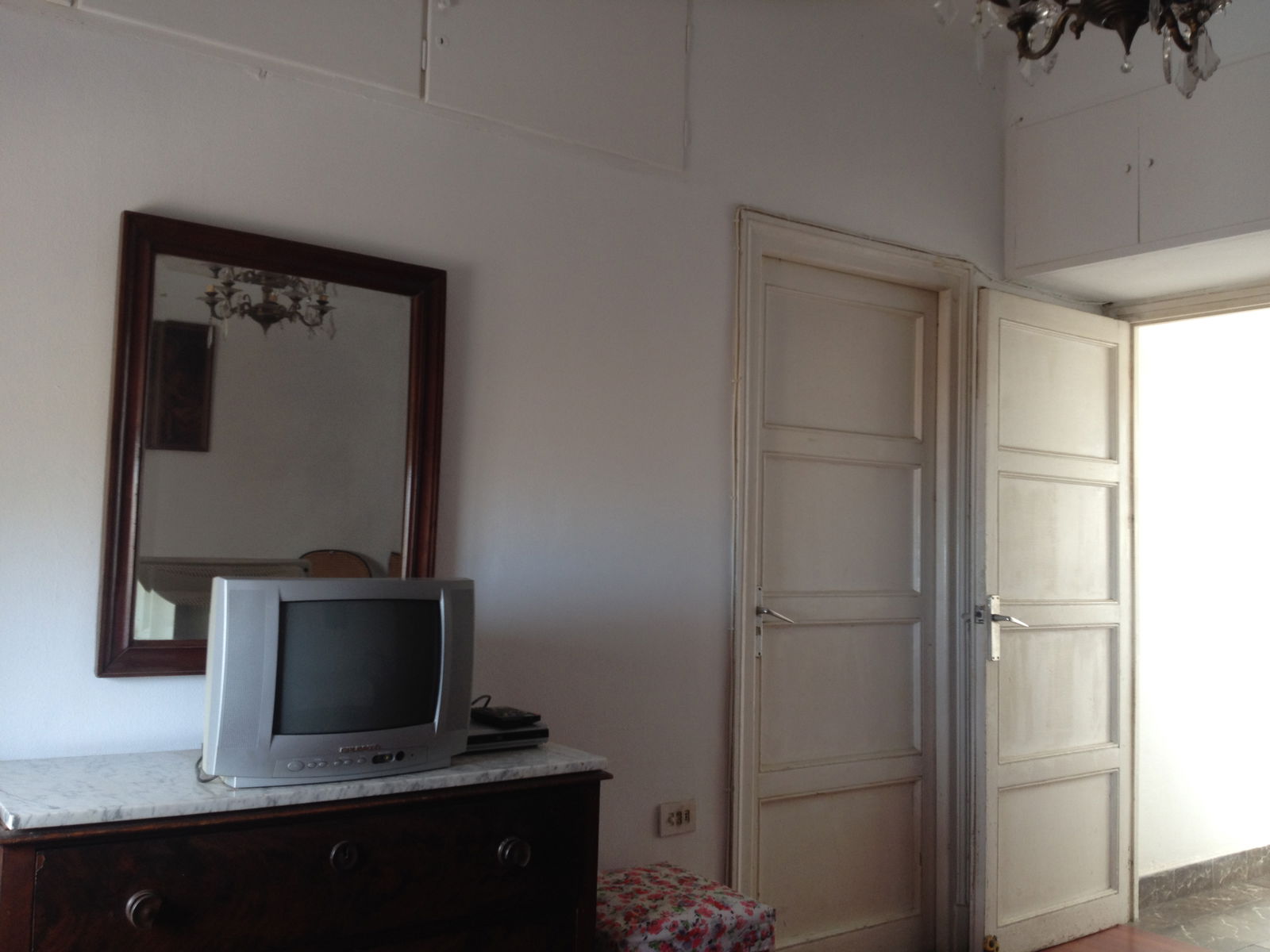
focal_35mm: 35
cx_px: 635
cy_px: 476
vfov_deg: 40.7
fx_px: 1284
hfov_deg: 52.6
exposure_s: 1/24
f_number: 2.4
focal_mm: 4.28
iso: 50
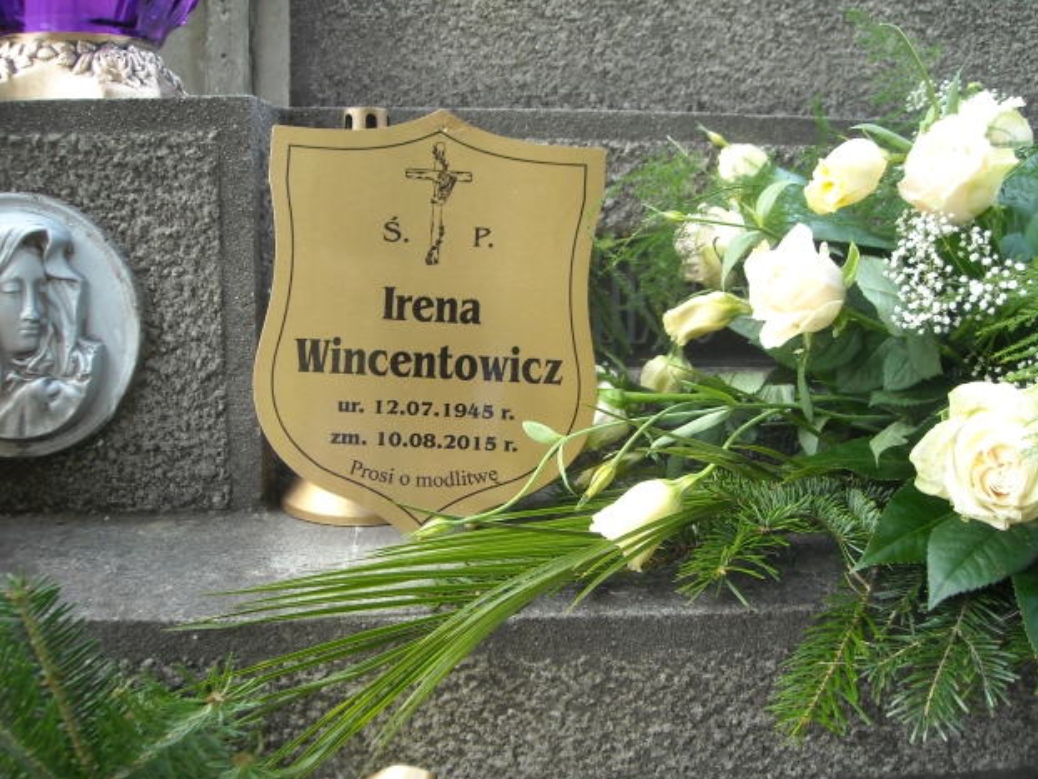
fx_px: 1080
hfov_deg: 51.3
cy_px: 399
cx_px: 507
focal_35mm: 36
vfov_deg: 39.7
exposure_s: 1/184
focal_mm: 5.7
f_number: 2.8
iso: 161
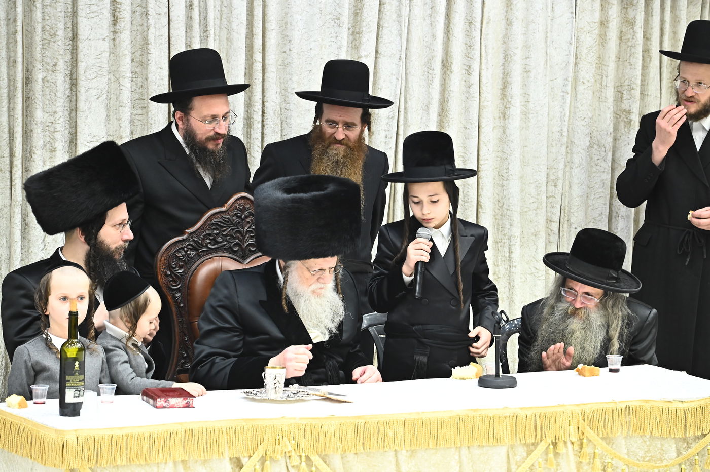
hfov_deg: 11.4
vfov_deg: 7.6
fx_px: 3548
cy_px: 236
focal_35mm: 180
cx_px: 355
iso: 3200
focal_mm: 180
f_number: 7.1
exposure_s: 1/200
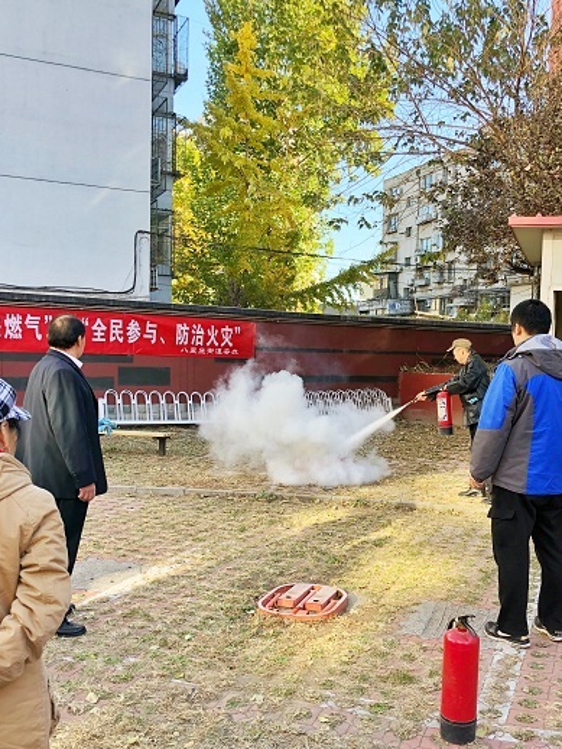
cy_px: 411
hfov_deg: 39.5
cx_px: 337
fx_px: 779
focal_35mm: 36
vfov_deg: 51.3
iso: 20
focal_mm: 4
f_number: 1.8
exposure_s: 1/180
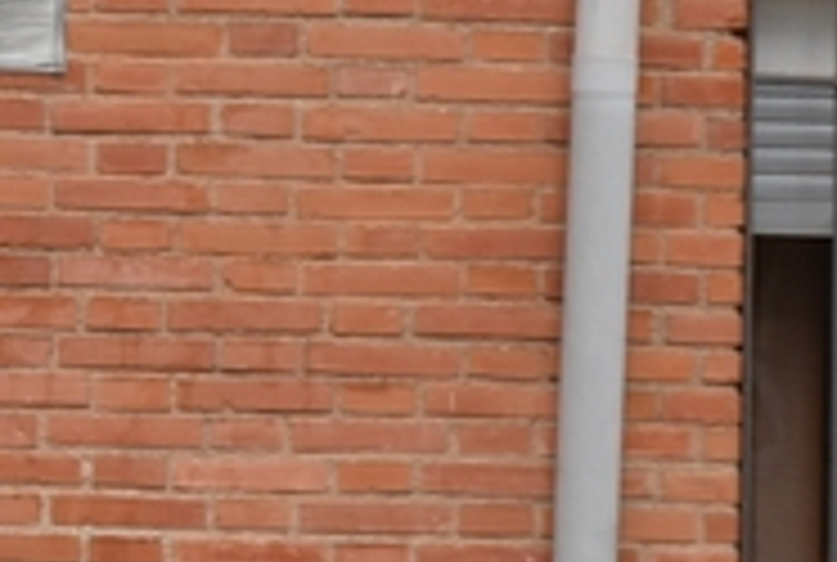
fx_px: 11700
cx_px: -1660
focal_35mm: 502
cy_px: -135
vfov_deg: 2.8
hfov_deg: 4.0
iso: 200
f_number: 9
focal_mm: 52
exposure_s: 1/320
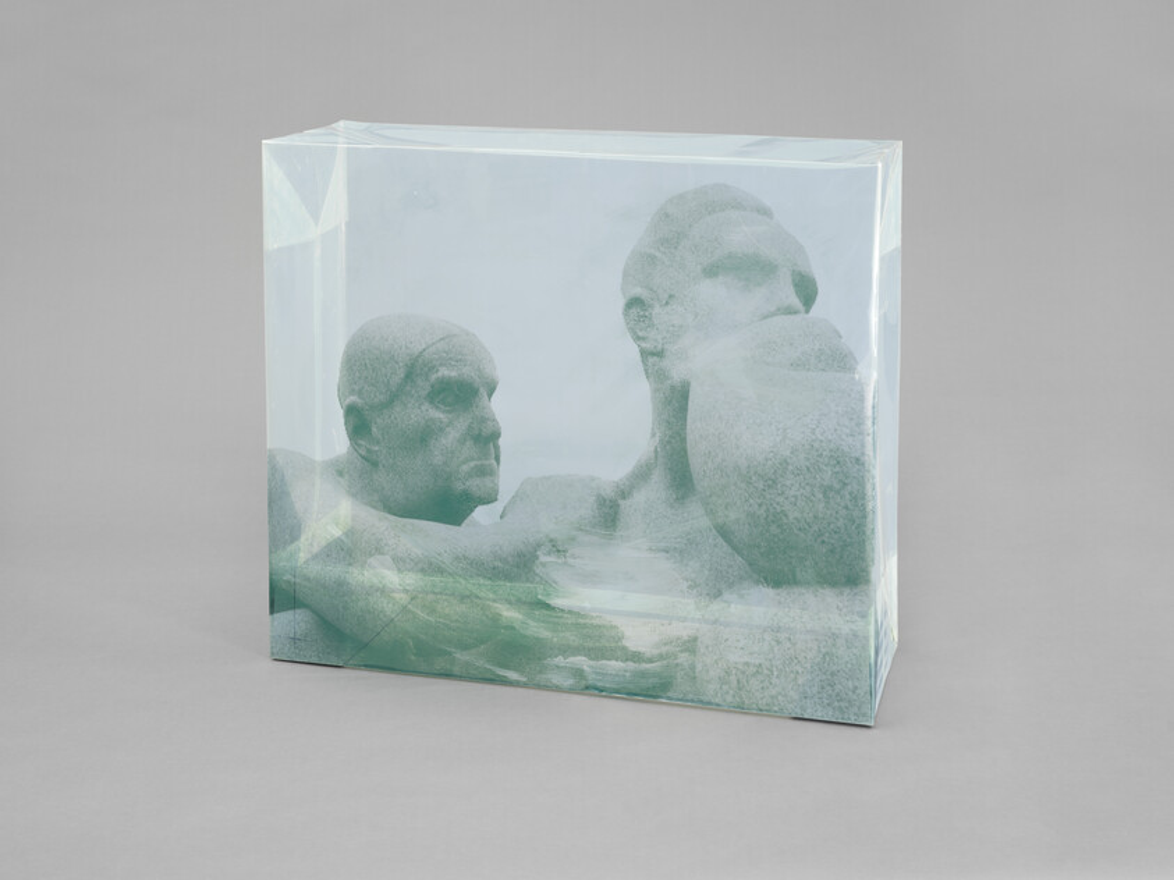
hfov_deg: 37.5
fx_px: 1729
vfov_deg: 28.6
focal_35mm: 51
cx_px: 587
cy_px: 440
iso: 64
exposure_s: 1/125
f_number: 16
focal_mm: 80
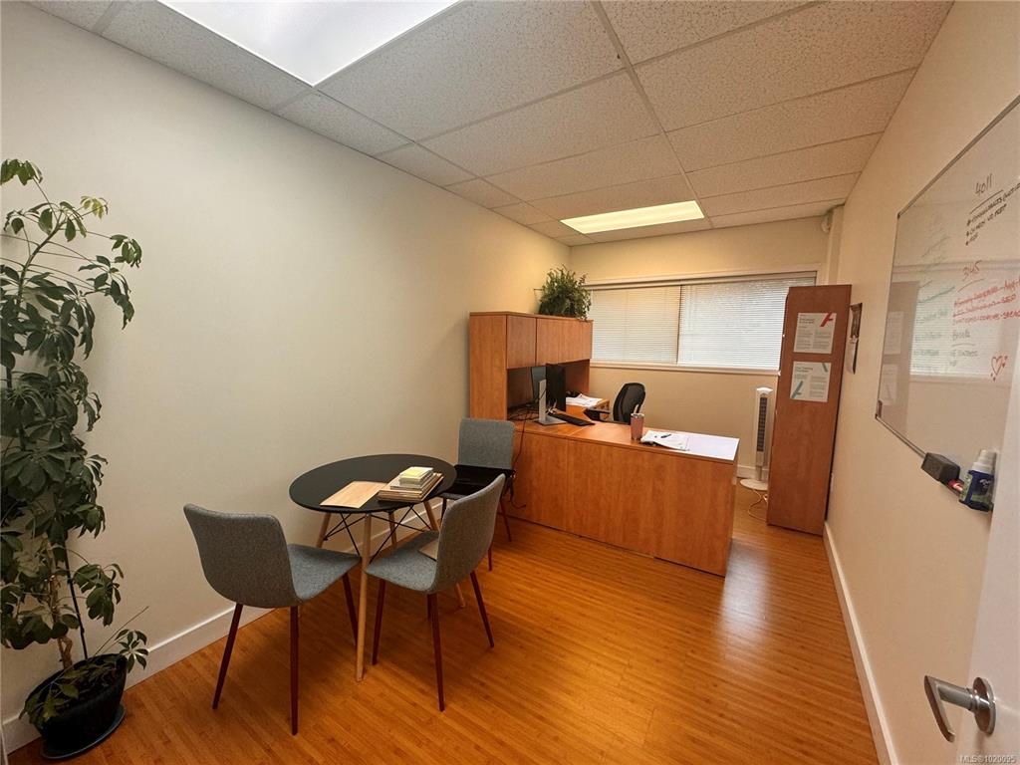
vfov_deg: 85.7
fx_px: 413
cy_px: 382
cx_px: 510
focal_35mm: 14
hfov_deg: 102.1
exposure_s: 1/119
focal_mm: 2.22
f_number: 2.2
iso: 200
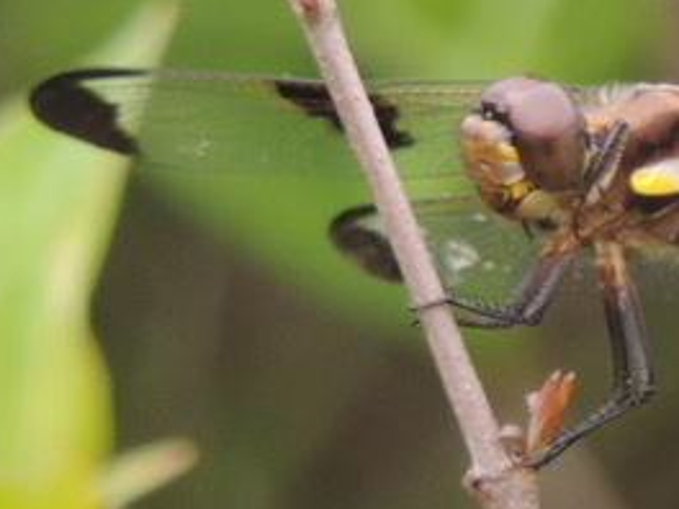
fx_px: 37132
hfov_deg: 1.0
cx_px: 630
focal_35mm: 1893
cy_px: 192
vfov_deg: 0.8
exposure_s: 1/500
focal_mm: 180
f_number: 5.9
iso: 180
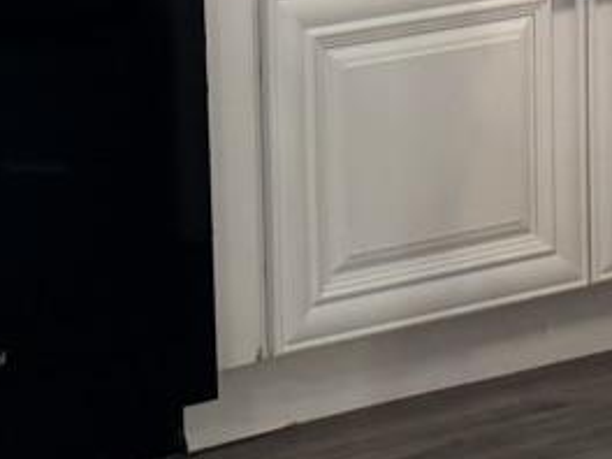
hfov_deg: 10.6
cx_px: 334
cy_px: -223
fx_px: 3288
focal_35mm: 186
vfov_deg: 7.8
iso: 125
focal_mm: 6.76
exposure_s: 1/120
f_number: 1.78
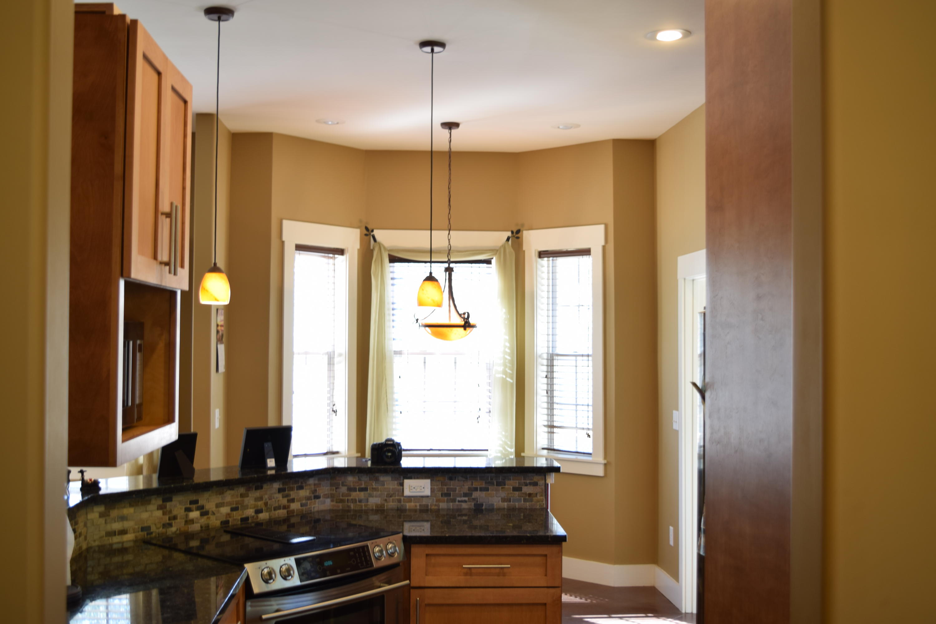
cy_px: 312
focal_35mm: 42
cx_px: 468
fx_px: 1092
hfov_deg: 46.4
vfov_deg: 31.9
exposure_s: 1/13
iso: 100
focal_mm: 28
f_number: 4.2
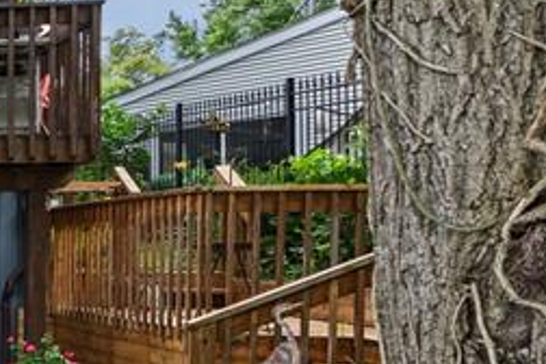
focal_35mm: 65
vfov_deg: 20.8
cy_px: 258
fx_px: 986
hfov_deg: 19.5
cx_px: -514
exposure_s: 1/8
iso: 100
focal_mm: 16
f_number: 8
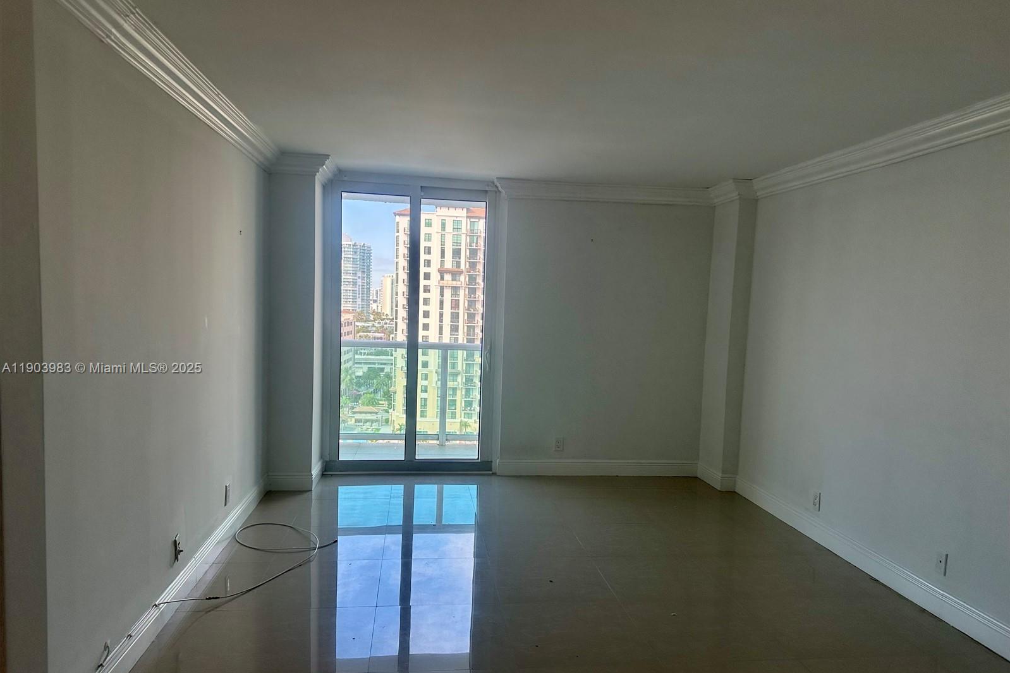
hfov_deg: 71.5
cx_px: 505
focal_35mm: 25
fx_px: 701
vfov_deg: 51.2
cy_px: 369
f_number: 1.78
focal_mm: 6.86
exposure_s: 1/369
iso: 80
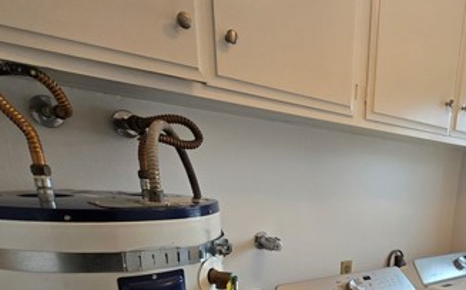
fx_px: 343
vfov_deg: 39.1
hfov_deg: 63.1
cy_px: 307
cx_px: 366
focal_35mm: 27
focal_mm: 2.2
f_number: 2.2
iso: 125
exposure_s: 1/60
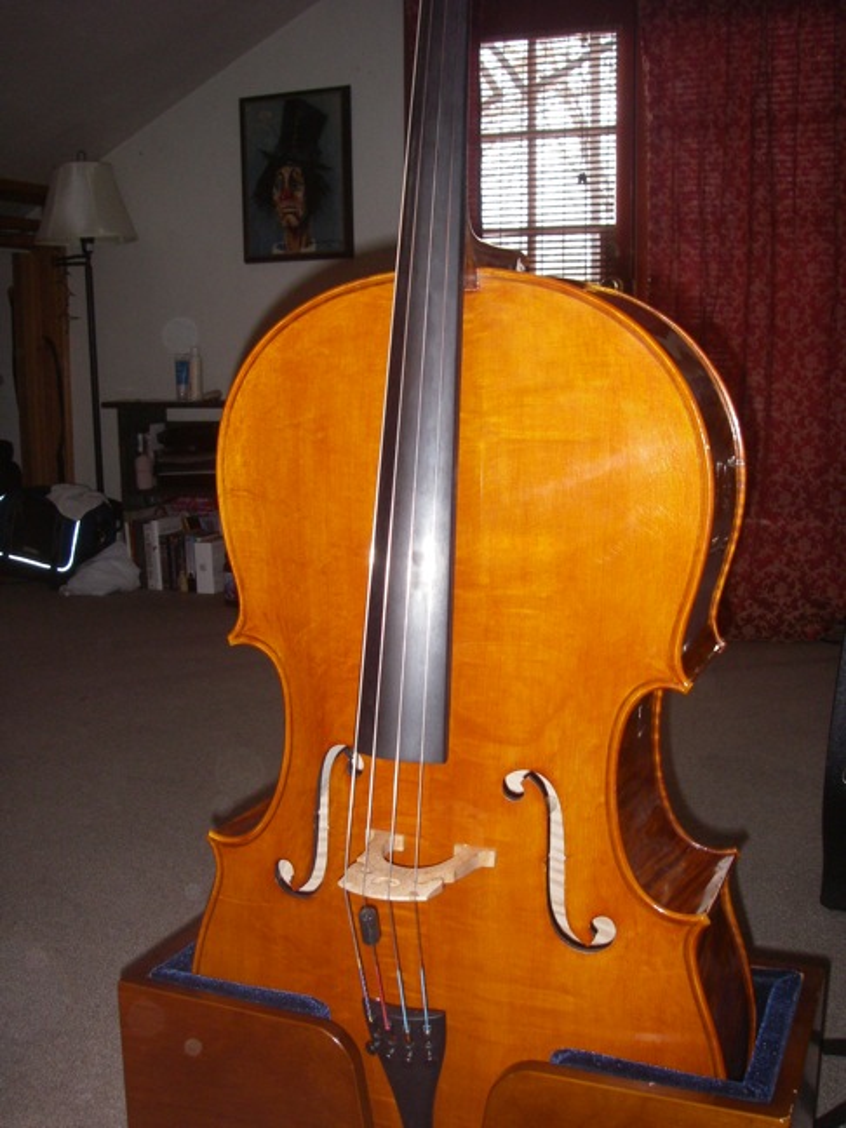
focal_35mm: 38
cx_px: 423
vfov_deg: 49.0
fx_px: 1238
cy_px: 564
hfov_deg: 37.7
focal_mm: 6.3
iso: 160
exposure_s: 1/40
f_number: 3.3
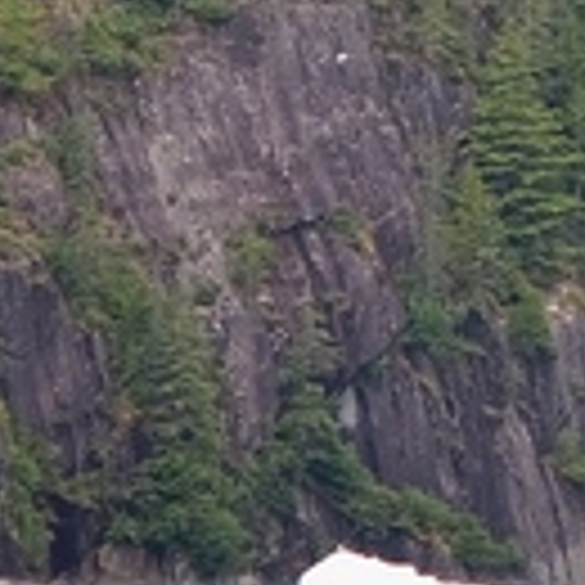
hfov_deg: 2.7
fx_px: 12504
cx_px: 1269
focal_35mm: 654
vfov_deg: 2.7
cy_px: -922
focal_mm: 78
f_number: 4.5
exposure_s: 1/160
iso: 100
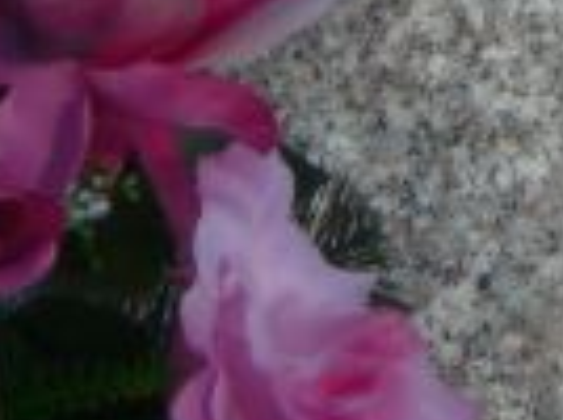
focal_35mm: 393
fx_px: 6380
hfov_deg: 5.0
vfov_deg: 3.7
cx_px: 1059
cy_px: -521
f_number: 3.8
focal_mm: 12.2
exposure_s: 1/1000
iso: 80
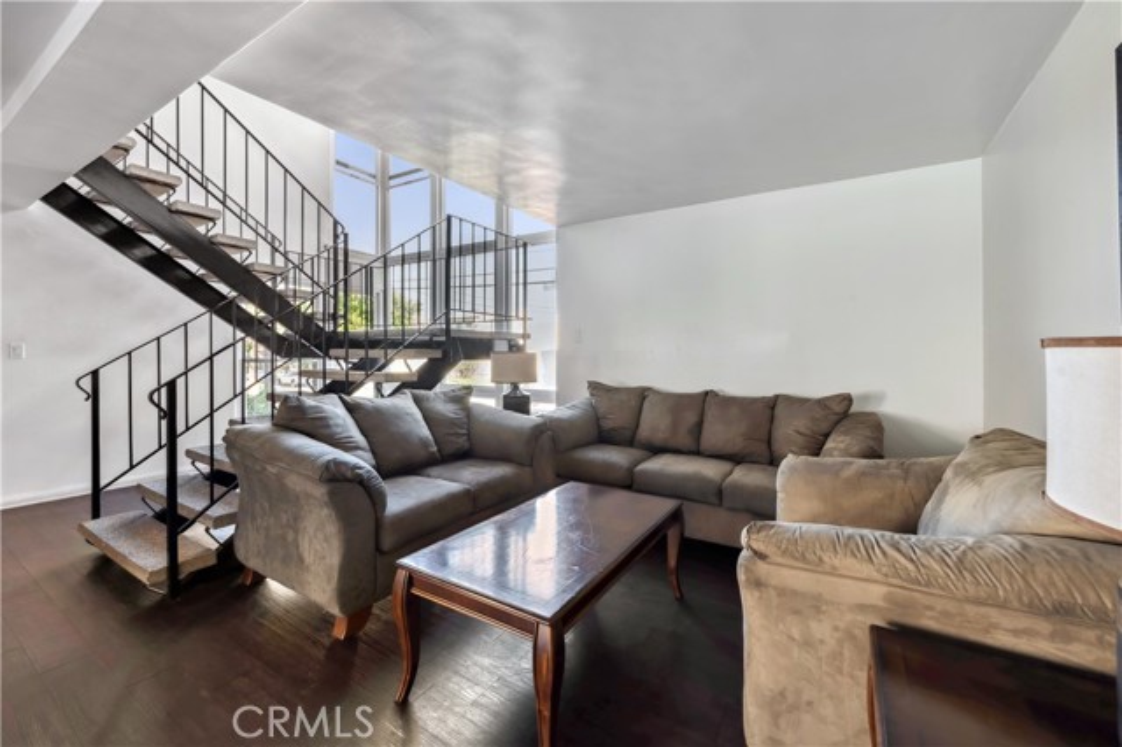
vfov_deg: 81.1
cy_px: 374
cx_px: 561
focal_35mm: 14
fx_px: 436
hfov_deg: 104.3
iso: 100
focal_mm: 14
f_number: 9
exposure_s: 1/20
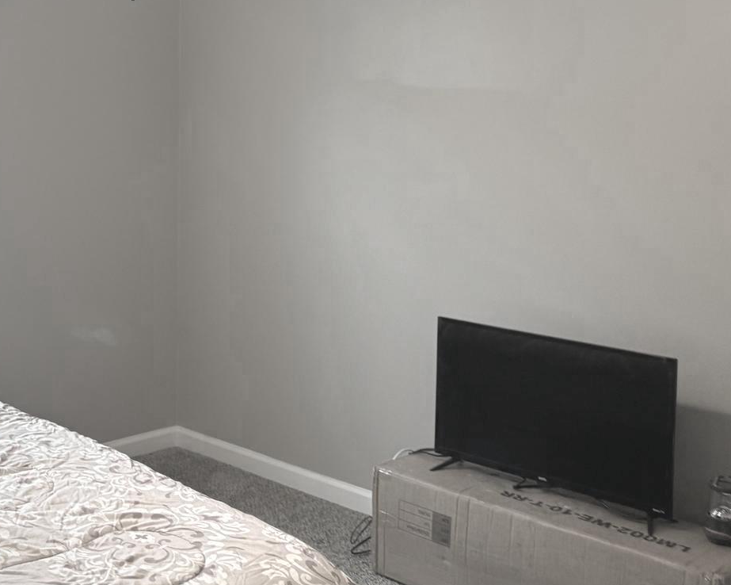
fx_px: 1125
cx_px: 90
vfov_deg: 28.4
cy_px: 109
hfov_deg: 34.3
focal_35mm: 52
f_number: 1.78
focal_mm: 6.76
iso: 125
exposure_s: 1/120
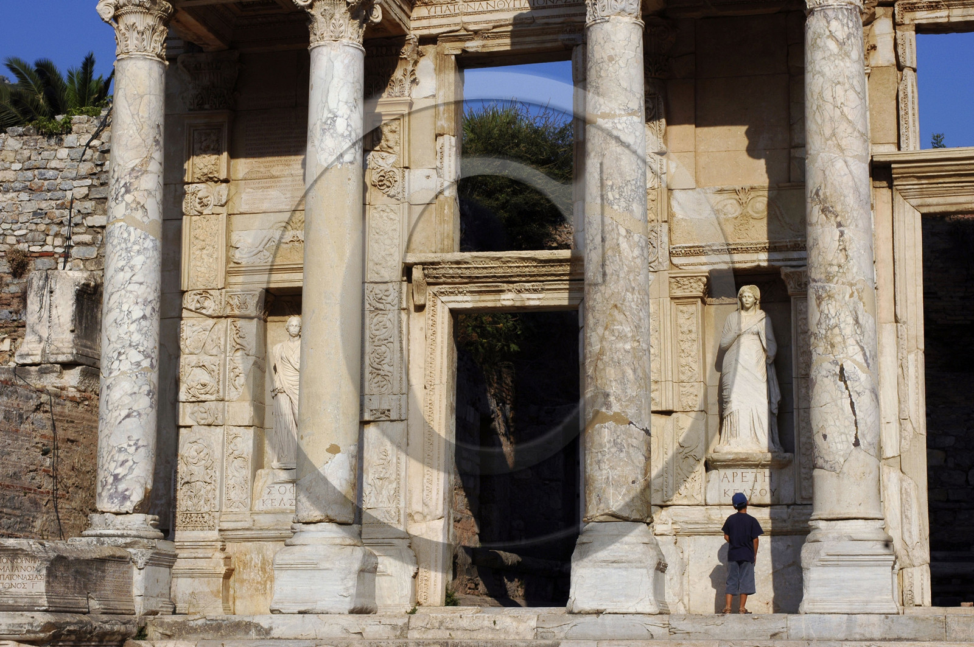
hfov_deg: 29.9
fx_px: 1824
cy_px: 324
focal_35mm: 68
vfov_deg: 20.1
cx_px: 487
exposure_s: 1/500
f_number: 11
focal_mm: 45
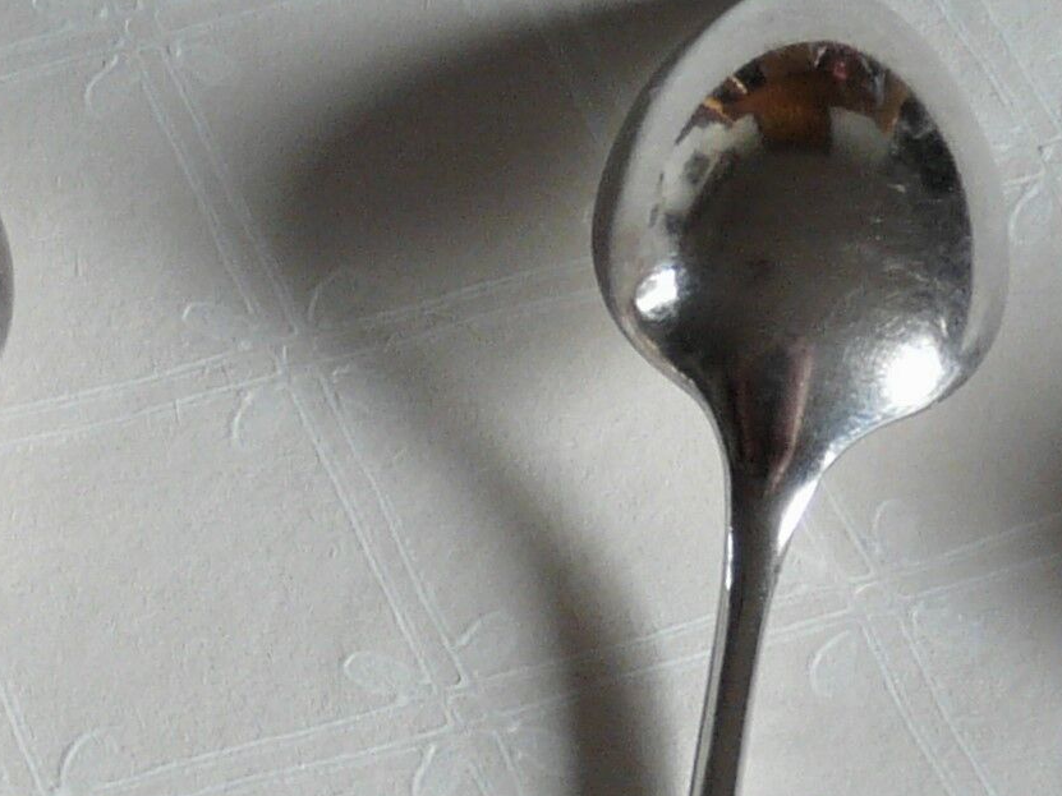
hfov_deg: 17.2
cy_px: 1370
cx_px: -135
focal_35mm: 110
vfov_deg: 12.4
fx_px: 3374
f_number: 2.8
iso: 100
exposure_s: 1/30
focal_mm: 4.6
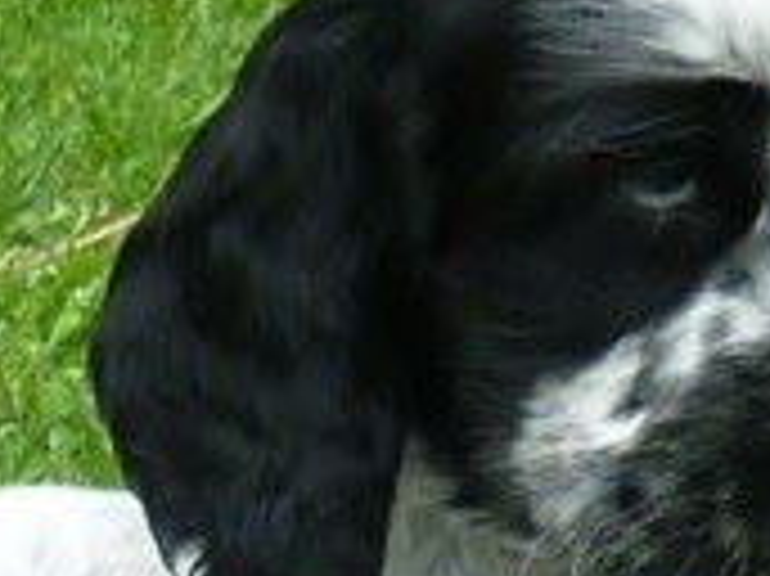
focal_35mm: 145
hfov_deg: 12.7
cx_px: -473
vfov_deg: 10.1
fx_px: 3223
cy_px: 612
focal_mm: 5.5
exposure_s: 1/400
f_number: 2.8
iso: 80
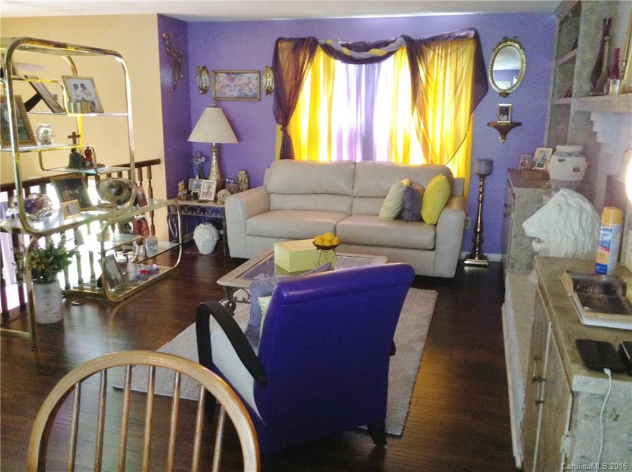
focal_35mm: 33
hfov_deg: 55.4
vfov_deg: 42.8
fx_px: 601
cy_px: 236
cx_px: 316
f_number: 2.4
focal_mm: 3.3
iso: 200
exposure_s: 1/24
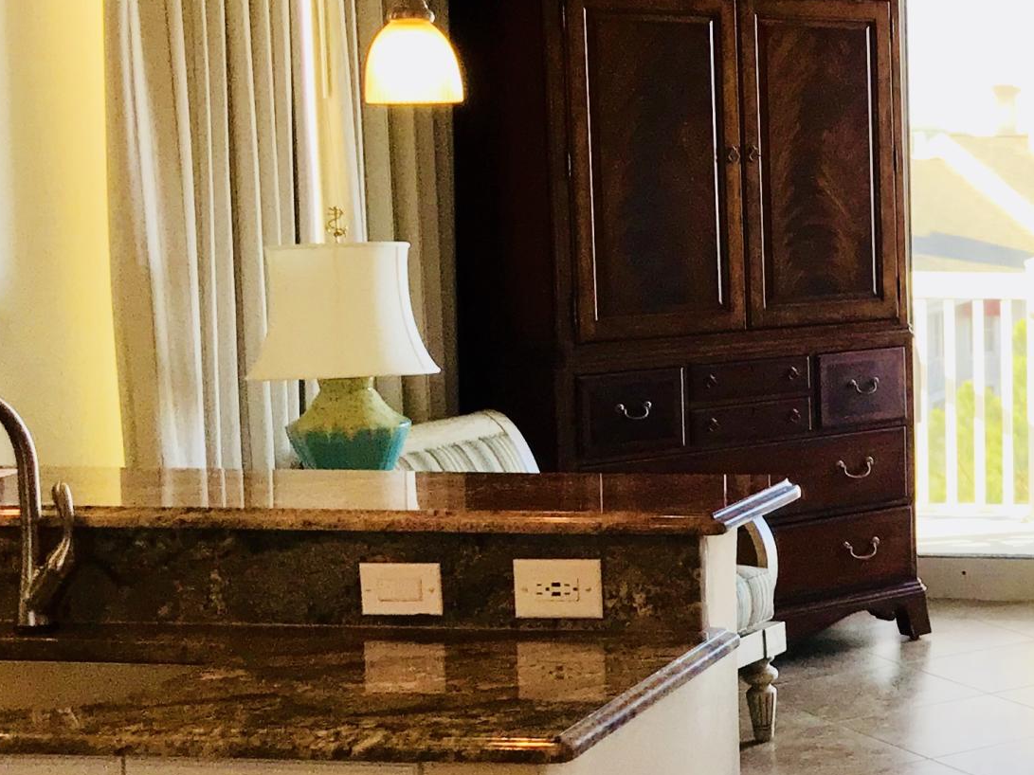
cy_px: 406
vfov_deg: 19.1
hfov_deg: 22.5
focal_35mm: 77
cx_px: 1366
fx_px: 2300
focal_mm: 3.99
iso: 40
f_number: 1.8
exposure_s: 1/120
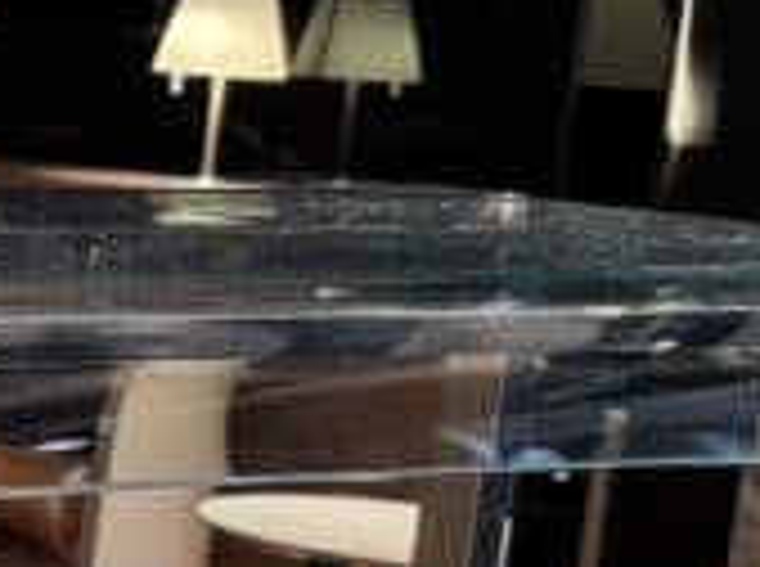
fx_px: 3462
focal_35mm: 158
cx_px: -1358
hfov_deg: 10.0
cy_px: 414
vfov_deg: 9.3
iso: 100
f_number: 1.6
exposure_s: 1/61
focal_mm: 5.96
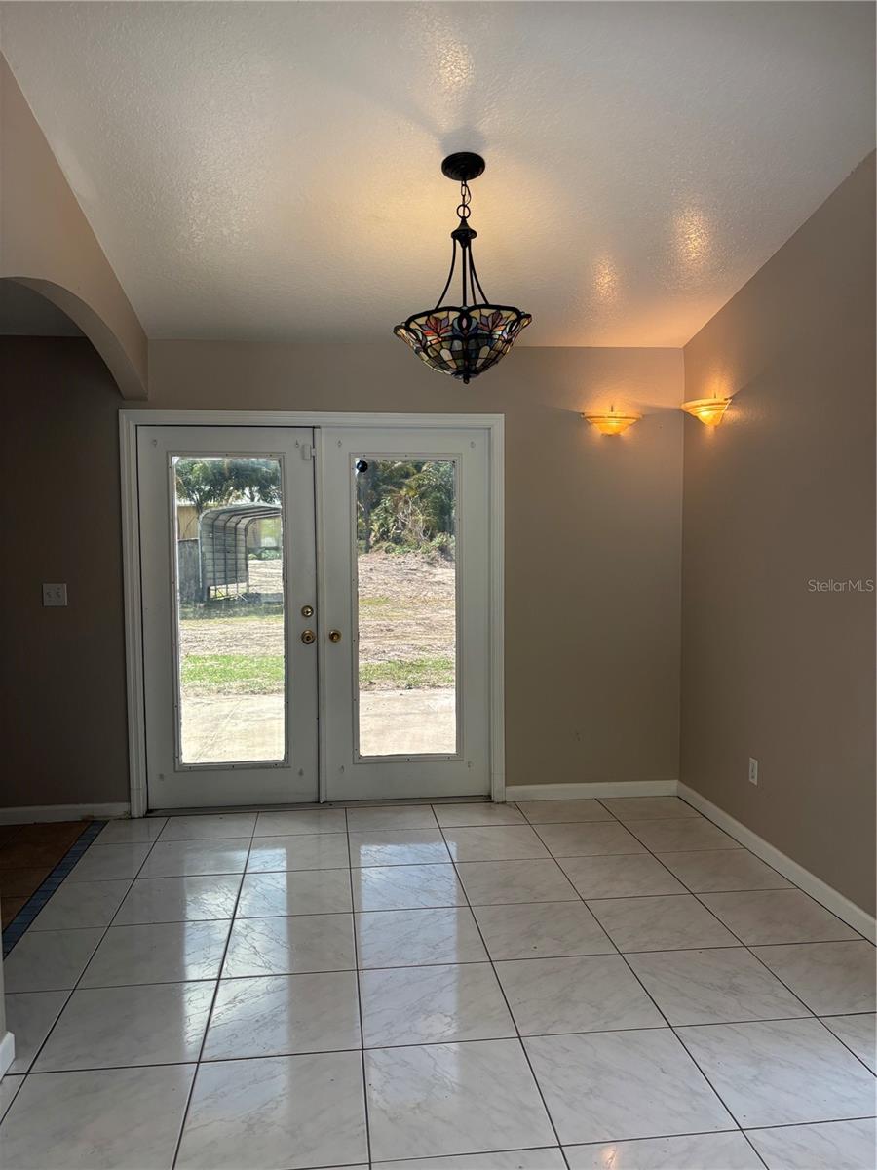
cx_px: 438
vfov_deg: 67.3
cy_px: 585
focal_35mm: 26
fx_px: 878
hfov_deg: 53.1
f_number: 1.6
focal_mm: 5.96
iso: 125
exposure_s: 1/120
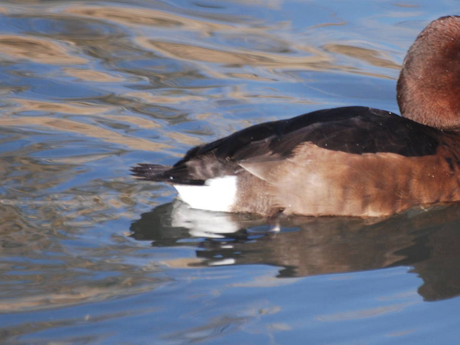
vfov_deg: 1.9
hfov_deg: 2.6
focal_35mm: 774
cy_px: 111
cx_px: 360
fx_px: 10285
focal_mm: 300
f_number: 5.6
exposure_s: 1/500
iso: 400
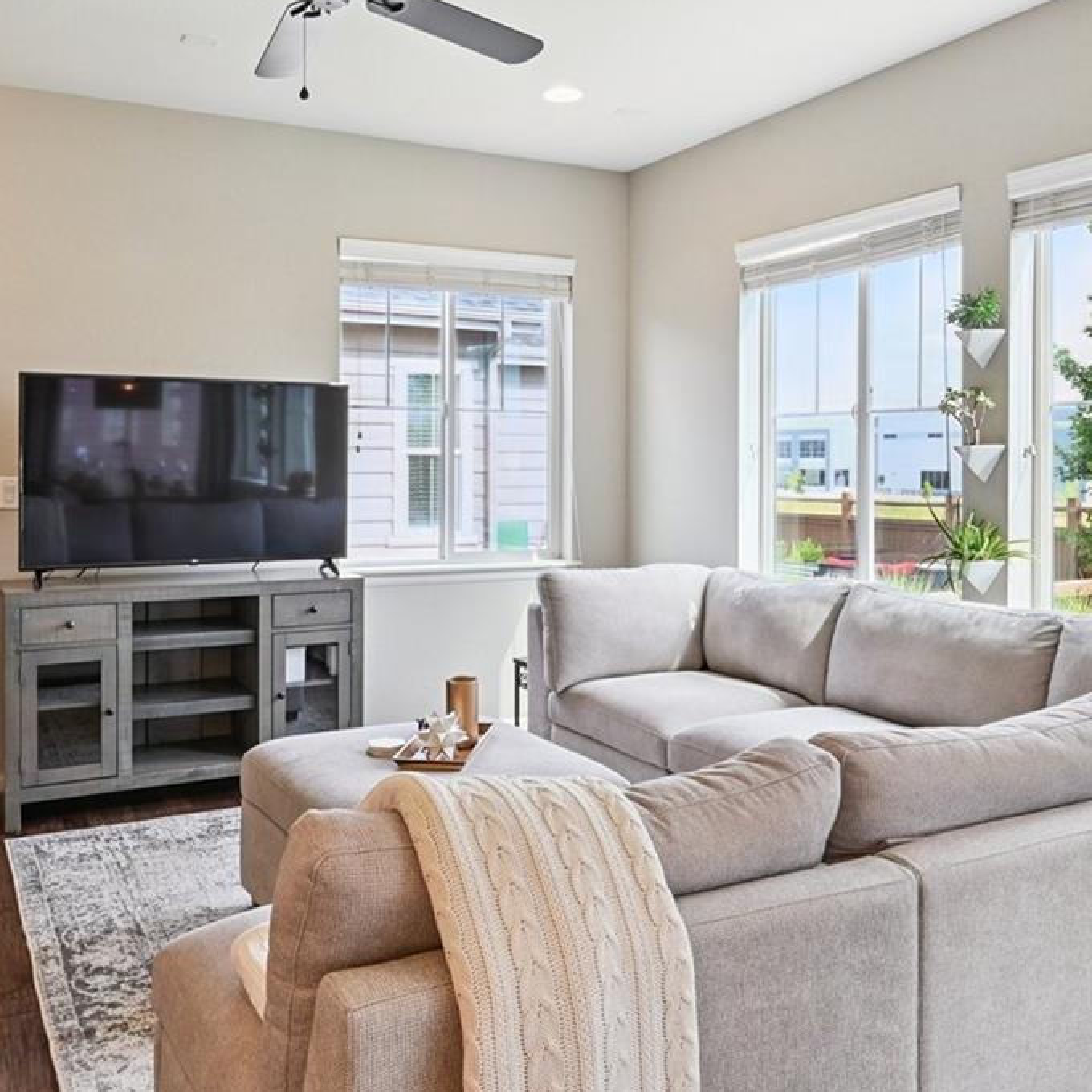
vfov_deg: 52.4
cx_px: 501
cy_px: 491
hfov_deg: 52.5
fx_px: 1106
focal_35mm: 31
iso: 400
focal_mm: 15.5
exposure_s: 1/15
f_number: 10
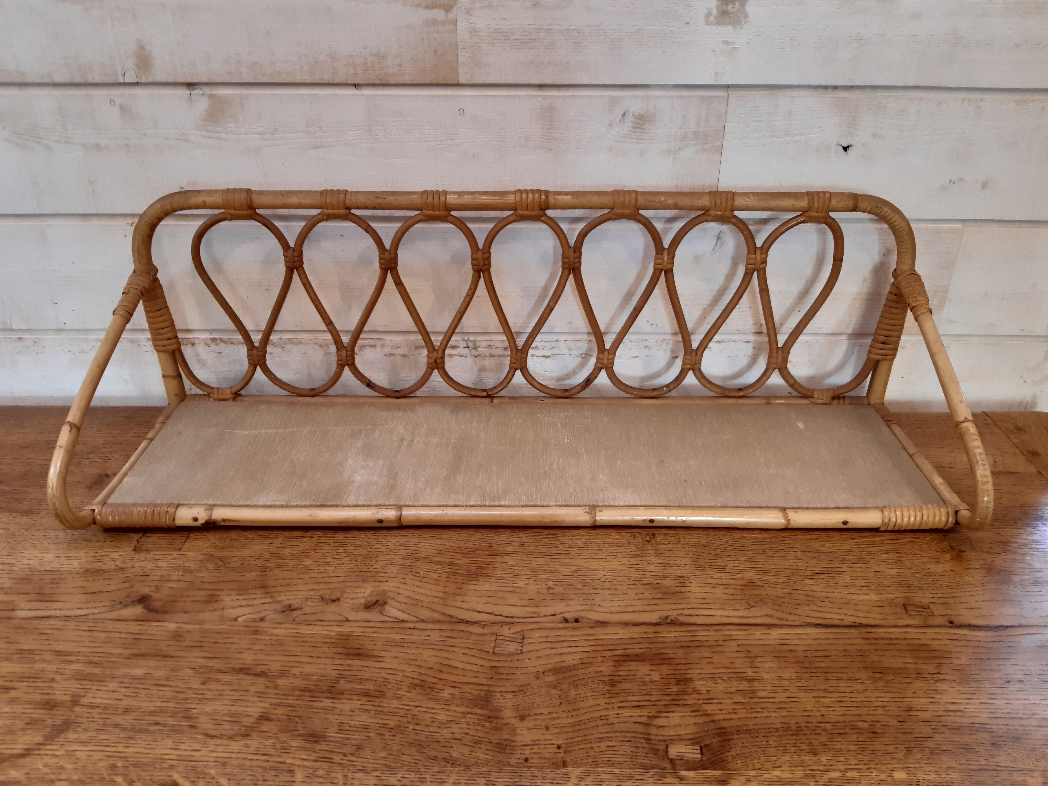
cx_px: 524
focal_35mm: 26
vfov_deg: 53.1
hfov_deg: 67.3
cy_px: 393
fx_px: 787
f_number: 1.7
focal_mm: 3.92
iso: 125
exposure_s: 1/50
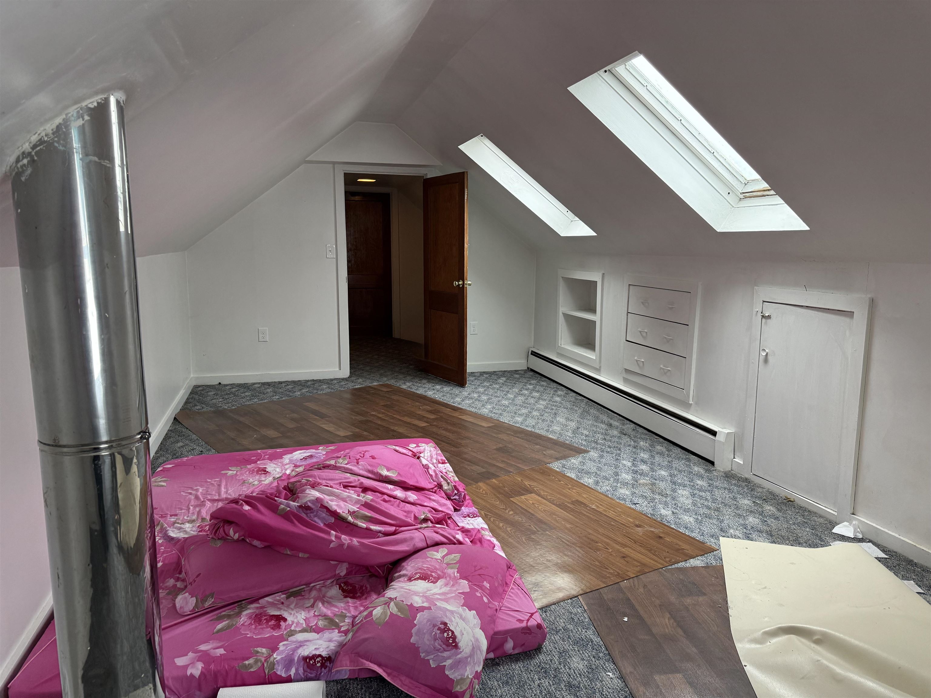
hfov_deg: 71.6
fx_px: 645
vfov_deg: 56.8
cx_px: 466
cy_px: 349
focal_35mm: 24
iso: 200
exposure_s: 1/84
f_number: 1.78
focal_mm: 6.76
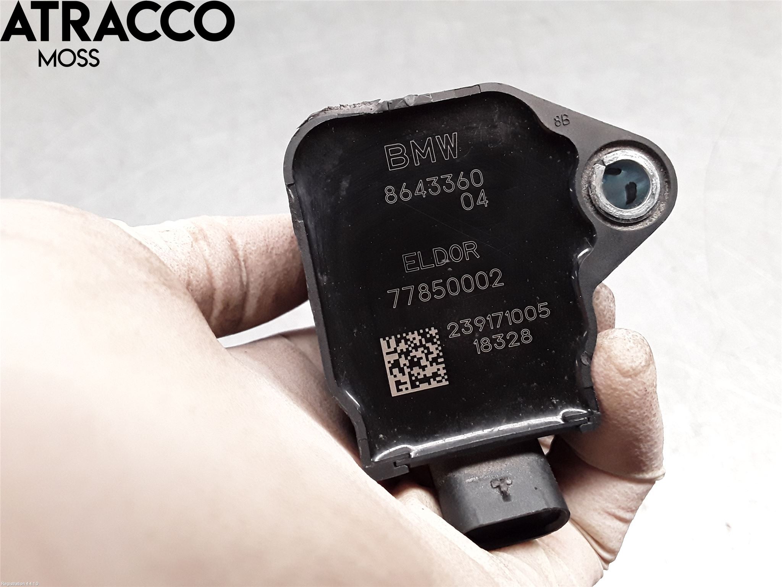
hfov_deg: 63.4
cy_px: 294
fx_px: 633
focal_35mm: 28
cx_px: 391
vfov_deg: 49.7
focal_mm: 2.91
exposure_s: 1/100
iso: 100
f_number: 1.9
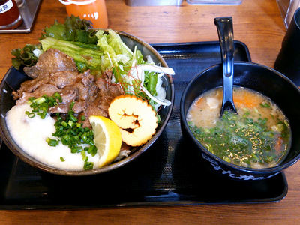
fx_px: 260
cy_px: 112
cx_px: 150
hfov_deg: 60.0
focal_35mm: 30
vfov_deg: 46.8
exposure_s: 1/44
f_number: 1.94
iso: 125
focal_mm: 4.06
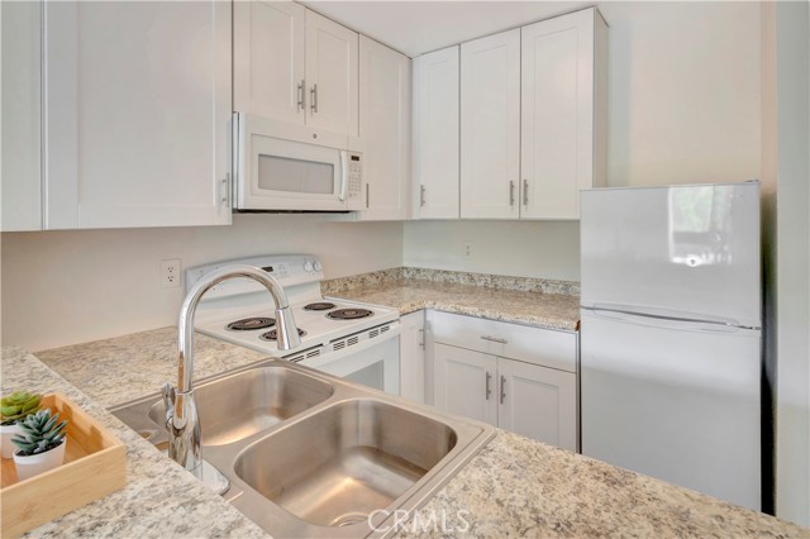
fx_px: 405
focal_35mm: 18
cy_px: 270
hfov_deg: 90.0
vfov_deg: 67.3
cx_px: 405
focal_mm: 18
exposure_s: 1/4
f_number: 8
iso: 400
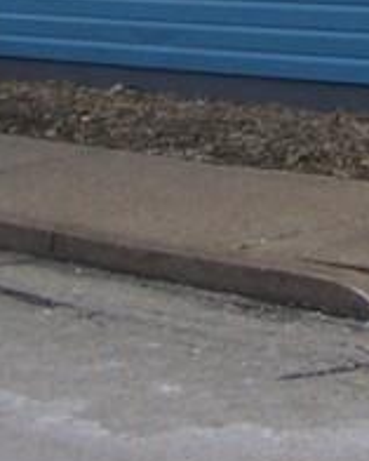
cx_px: 656
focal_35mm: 173
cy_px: -334
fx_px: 2360
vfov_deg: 10.6
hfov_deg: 8.6
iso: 80
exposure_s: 1/250
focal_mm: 5.6
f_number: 2.7
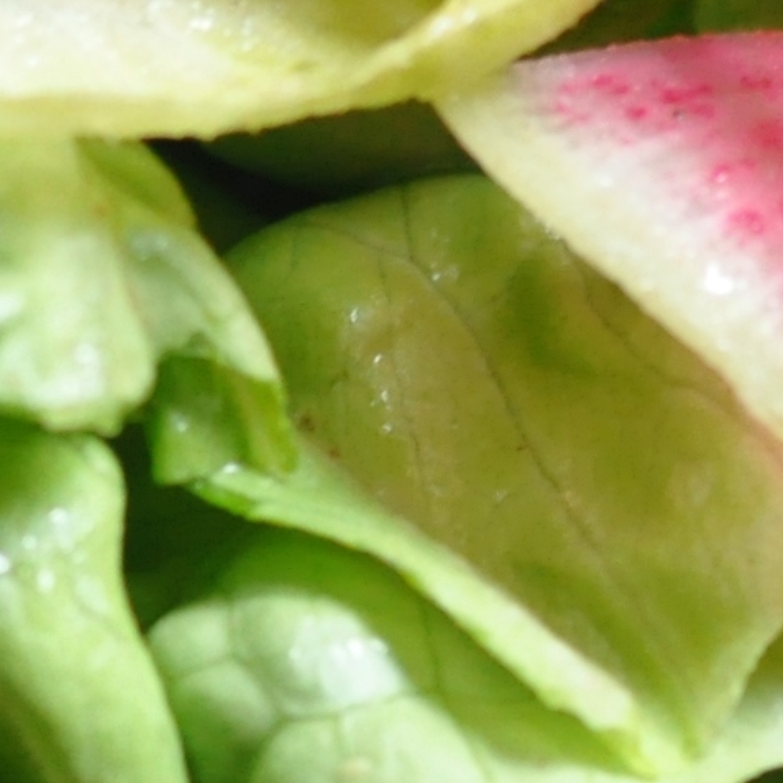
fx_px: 12156
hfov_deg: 3.7
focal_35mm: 475
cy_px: 379
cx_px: 121
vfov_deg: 3.7
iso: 800
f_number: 3.5
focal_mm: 50
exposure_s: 1/50
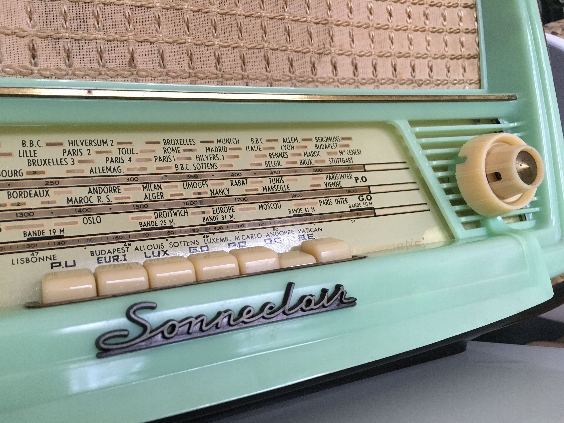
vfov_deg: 48.2
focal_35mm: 29
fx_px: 472
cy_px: 212
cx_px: 282
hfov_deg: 61.7
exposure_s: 1/33
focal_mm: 4.15
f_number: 2.2
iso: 200
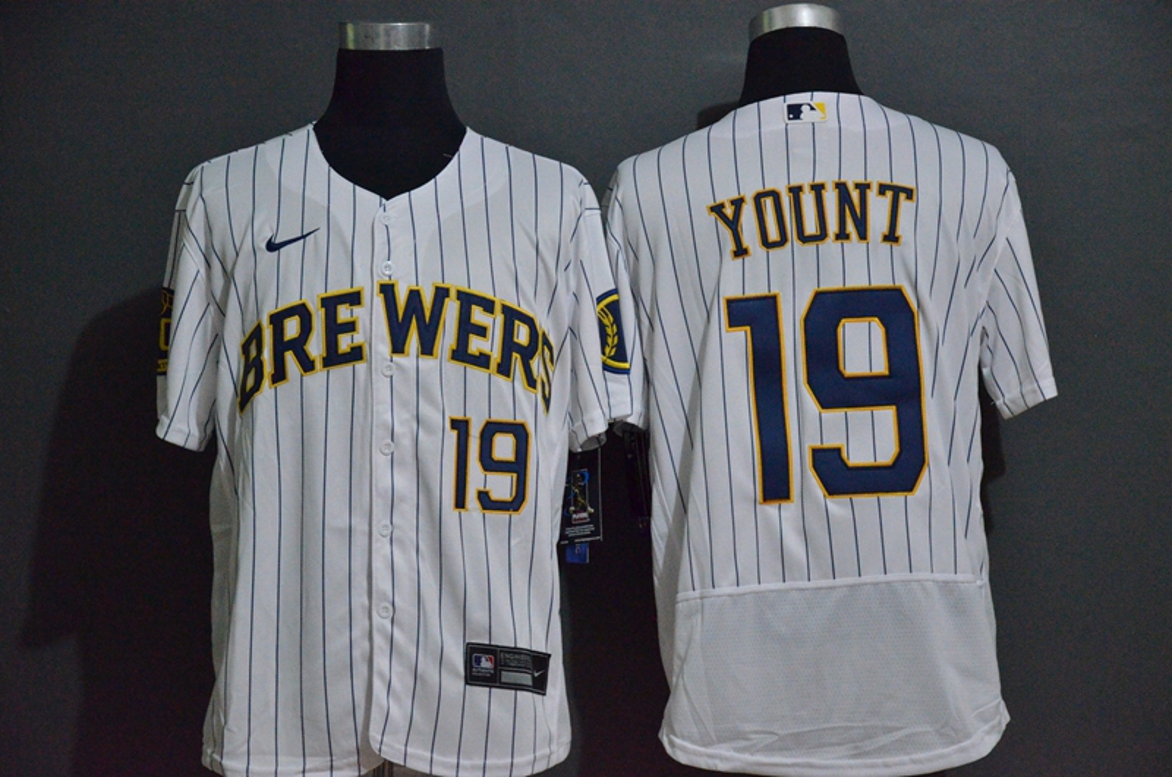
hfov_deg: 22.7
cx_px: 586
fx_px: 2924
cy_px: 388
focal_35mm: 90
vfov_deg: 15.1
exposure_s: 1/80
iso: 4000
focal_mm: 60
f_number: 5
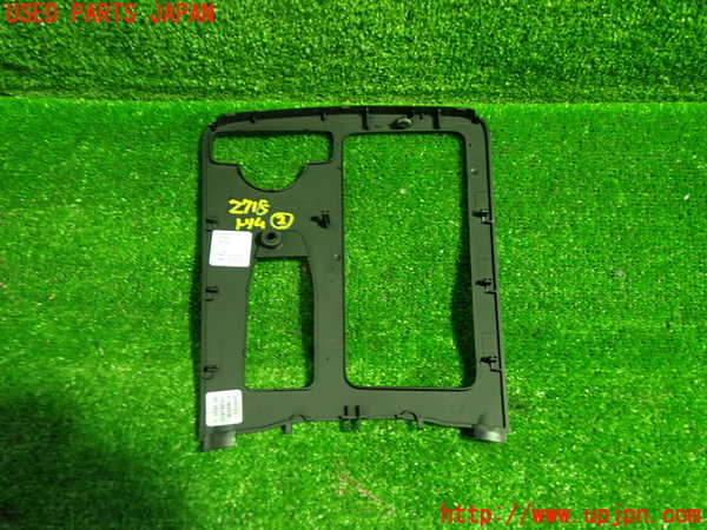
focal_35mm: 30
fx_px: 613
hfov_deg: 60.0
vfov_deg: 46.8
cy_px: 265
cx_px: 354
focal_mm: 5.4
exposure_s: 1/30
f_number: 2.3
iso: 400
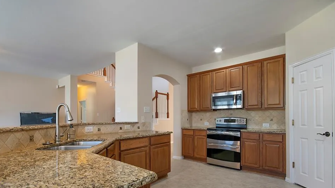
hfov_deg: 95.8
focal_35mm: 17
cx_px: 158
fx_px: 151
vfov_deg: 63.2
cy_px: 114
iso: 100
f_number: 11
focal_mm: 10
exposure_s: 1/2.5
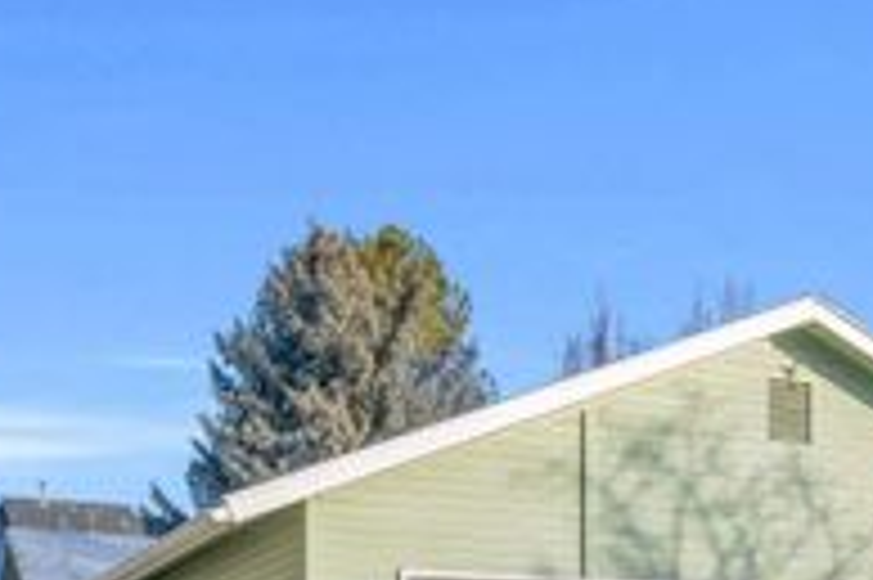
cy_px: 722
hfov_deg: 32.0
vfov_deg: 20.3
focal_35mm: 62
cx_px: 626
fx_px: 1502
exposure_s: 1/200
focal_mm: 24
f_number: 9
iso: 100
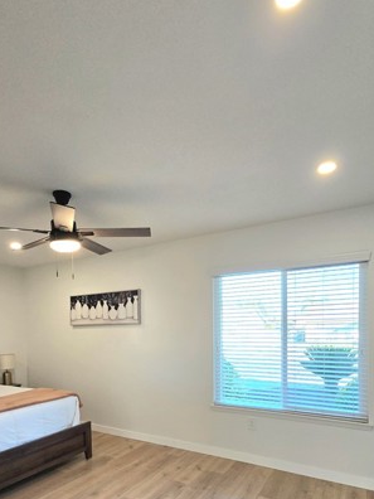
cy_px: 340
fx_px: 303
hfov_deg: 63.4
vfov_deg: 76.0
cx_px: 174
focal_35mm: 21
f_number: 2.2
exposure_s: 1/60.2
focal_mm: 1.7
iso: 50
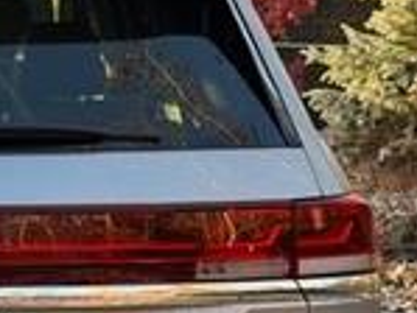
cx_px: -176
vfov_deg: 9.1
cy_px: 271
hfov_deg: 11.7
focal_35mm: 162
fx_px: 1953
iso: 80
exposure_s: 1/331
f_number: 1.78
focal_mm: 6.76
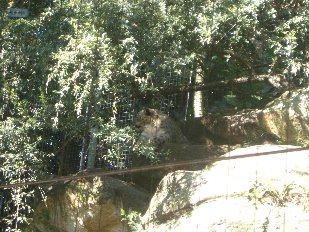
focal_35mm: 105
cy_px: 116
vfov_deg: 14.1
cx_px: 154
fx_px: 937
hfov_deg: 18.7
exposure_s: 1/60
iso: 100
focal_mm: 17.4
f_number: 4.8
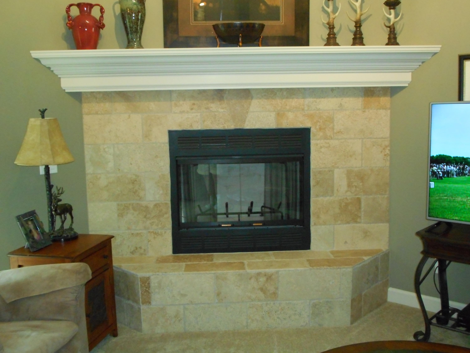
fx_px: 530
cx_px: 235
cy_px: 176
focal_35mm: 39
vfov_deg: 36.8
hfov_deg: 47.9
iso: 720
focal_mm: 6.9
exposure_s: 1/30
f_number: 4.5
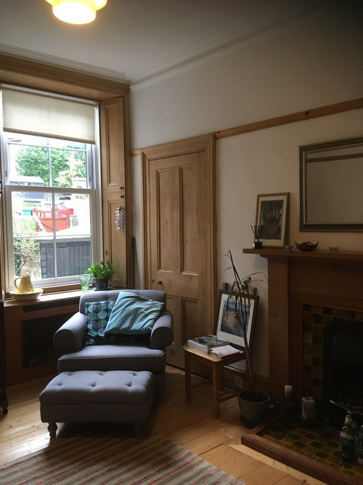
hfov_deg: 48.2
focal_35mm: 29
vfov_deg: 61.7
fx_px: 405
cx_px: 182
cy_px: 242
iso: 200
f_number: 2.2
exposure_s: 1/33
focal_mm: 4.15
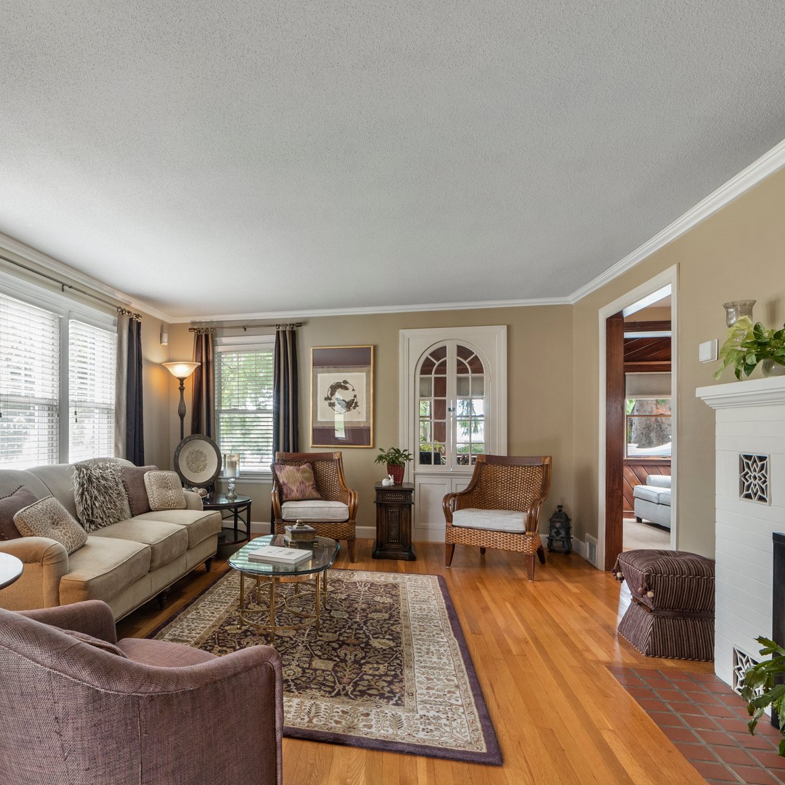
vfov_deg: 72.0
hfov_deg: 69.6
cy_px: 426
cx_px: 247
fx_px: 539
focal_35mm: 21
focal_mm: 14
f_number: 9
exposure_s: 1/4
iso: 400
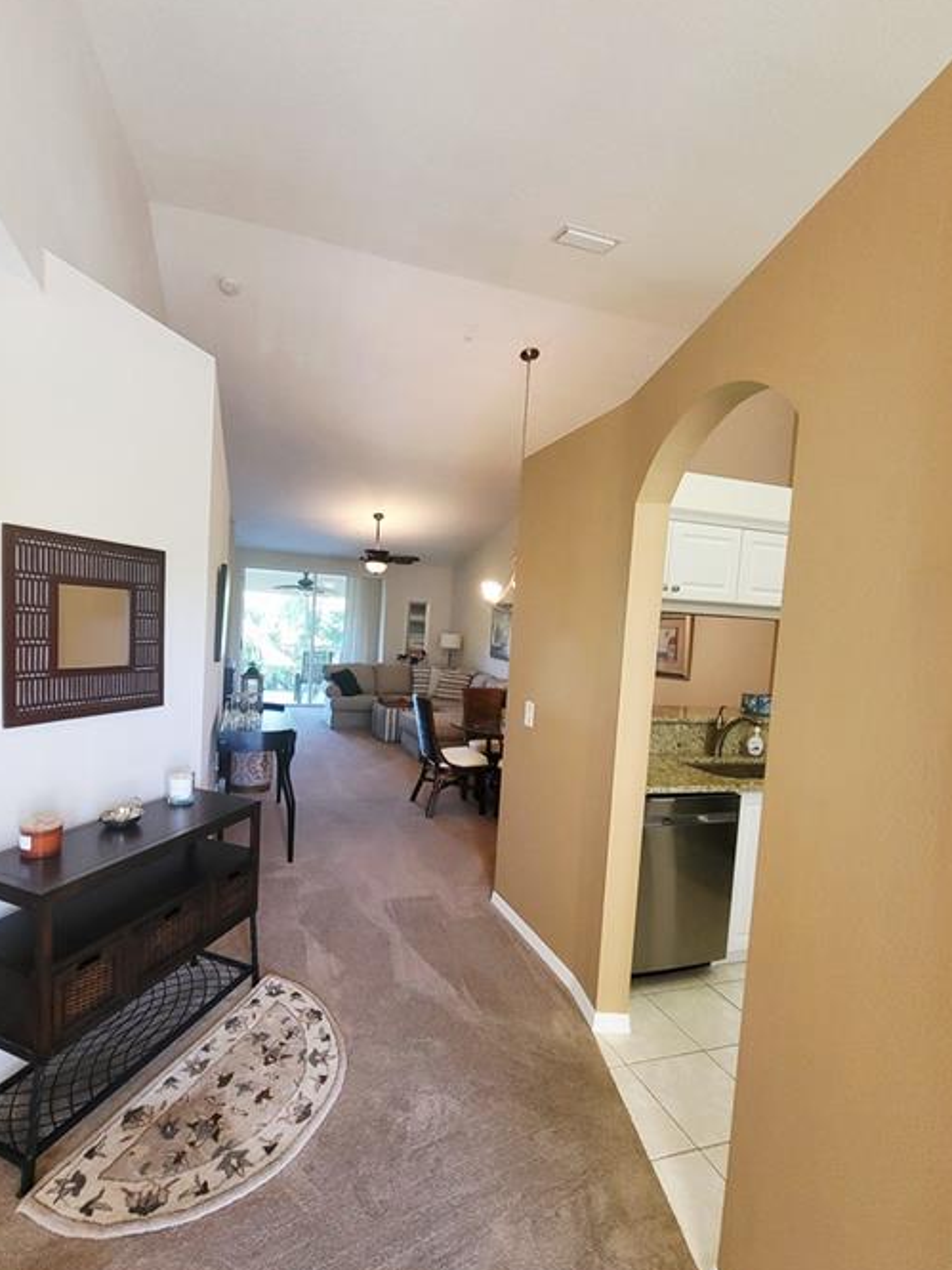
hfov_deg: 81.3
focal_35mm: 15
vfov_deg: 98.2
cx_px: 418
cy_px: 658
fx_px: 550
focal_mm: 1.74
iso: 250
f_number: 2.2
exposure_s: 1/60.2
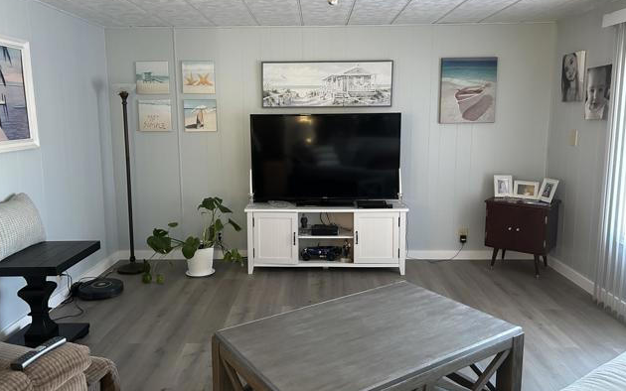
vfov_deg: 44.5
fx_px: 478
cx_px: 311
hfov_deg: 66.5
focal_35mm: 28
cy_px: 177
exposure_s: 1/60
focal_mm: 5.7
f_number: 1.5
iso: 400
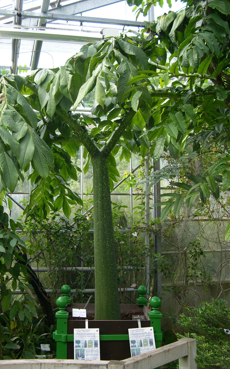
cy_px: 184
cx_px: 96
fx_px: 411
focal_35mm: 41
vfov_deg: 48.2
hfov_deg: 31.2
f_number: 2.8
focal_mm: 8
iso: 100
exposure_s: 1/128
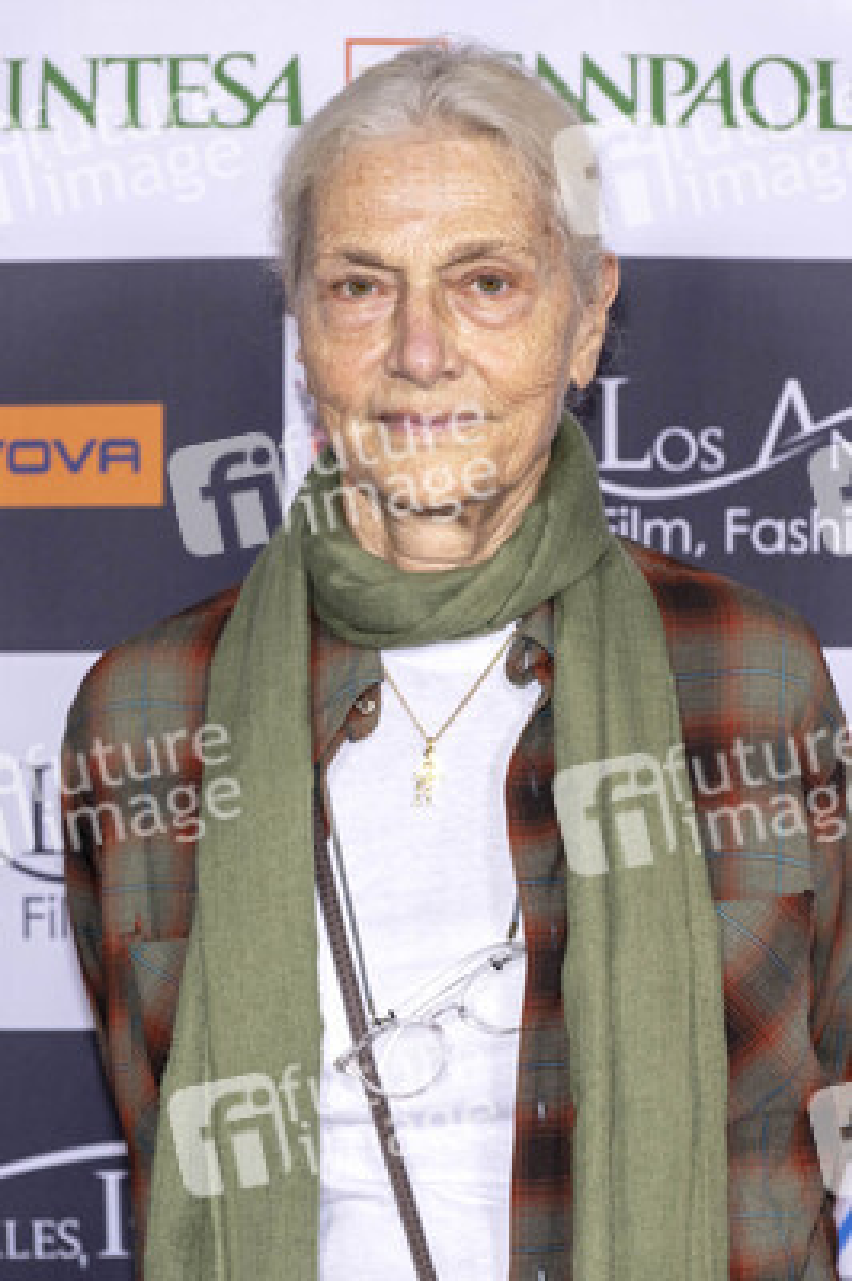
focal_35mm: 104
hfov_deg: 13.1
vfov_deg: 19.7
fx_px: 3698
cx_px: 426
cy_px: 640
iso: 800
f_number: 5.6
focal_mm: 104
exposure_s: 1/200
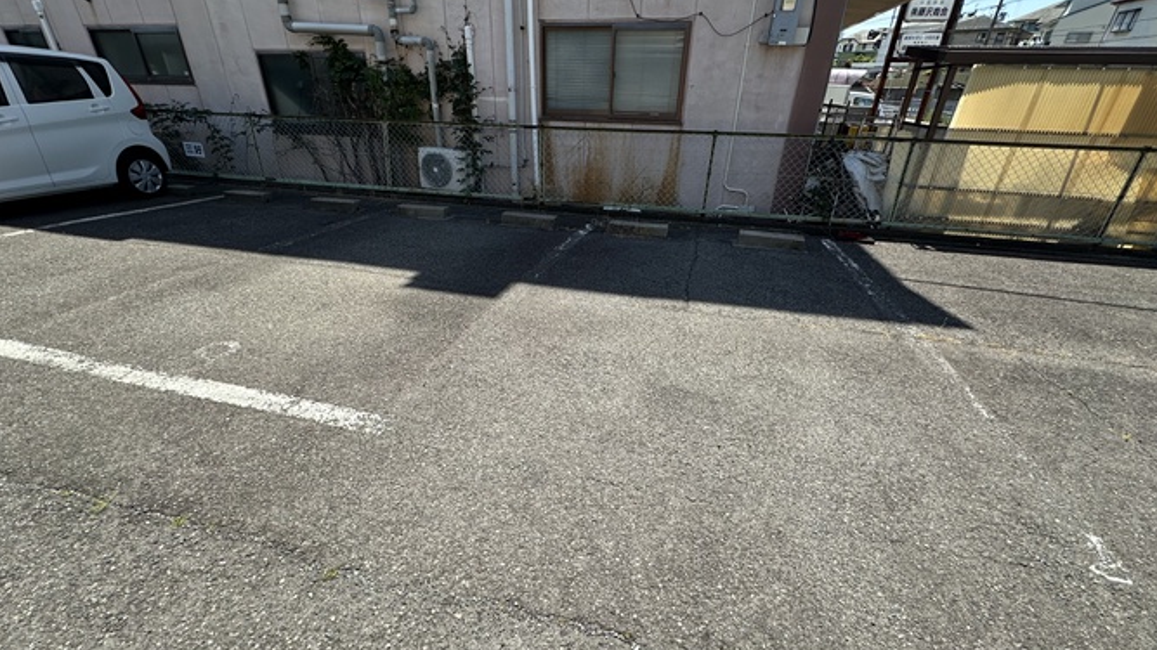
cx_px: 572
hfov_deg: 99.4
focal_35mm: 16
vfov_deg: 66.9
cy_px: 353
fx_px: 491
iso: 40
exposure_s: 1/1147
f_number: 2.2
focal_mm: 2.22
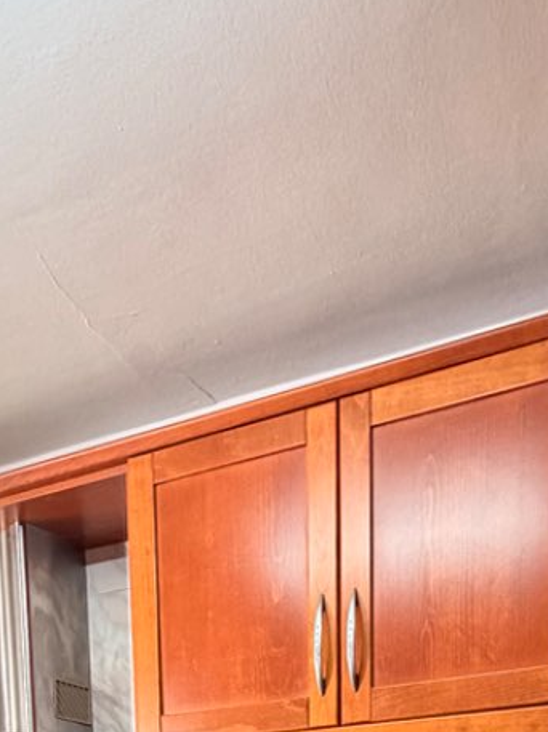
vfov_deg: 28.7
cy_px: 1065
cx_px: 257
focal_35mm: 46
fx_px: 972
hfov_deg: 31.5
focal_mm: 2.22
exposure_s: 1/50
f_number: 2.2
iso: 200
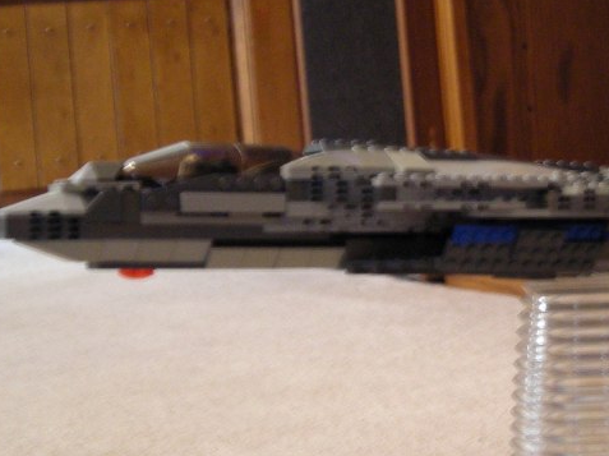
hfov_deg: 19.2
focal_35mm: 101
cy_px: 212
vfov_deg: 14.6
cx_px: 517
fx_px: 1776
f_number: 3.4
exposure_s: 1/5.1
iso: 200
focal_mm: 7.8
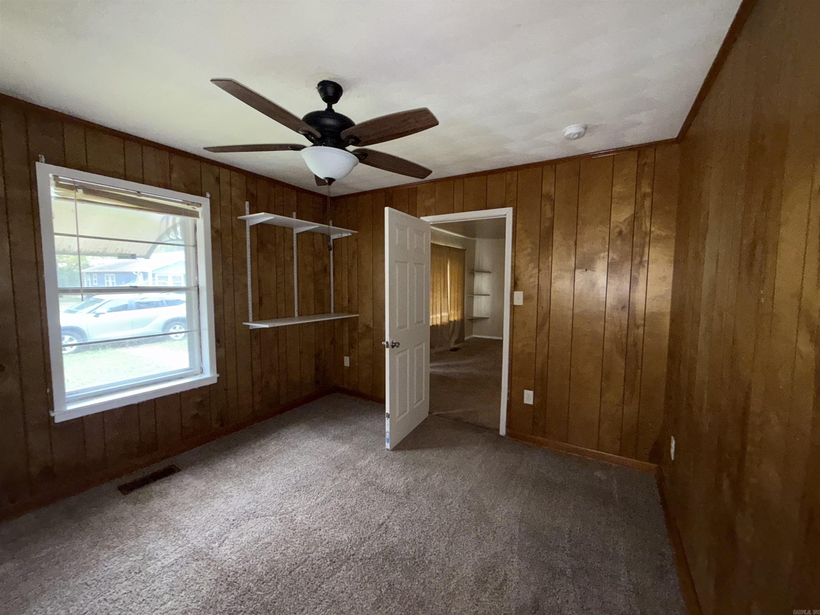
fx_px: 332
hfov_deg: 102.1
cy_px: 308
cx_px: 410
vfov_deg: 85.7
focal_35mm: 14
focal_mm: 2.22
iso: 400
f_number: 2.2
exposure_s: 1/30
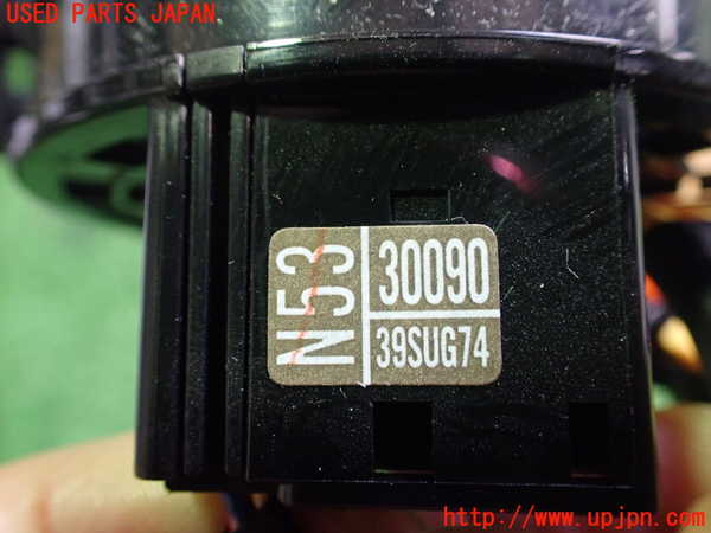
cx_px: 356
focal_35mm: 30
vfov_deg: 46.8
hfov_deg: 60.0
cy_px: 266
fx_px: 616
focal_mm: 5.4
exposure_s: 1/30
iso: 800
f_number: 2.3
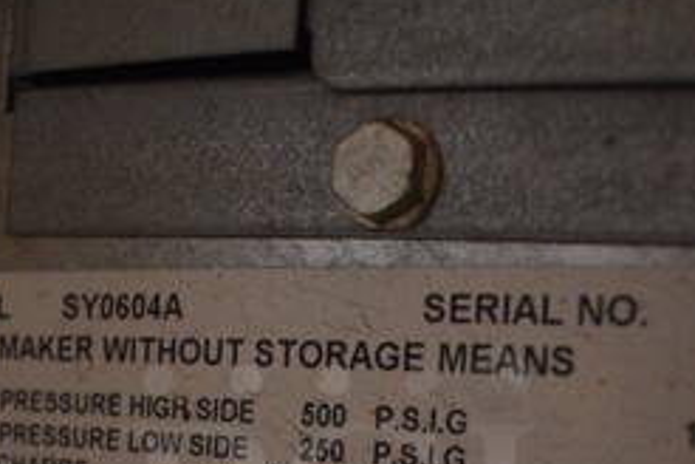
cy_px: 495
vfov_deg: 19.5
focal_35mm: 67
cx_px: 333
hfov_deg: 30.1
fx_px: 1293
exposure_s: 1/15
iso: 3200
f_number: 3.5
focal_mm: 18
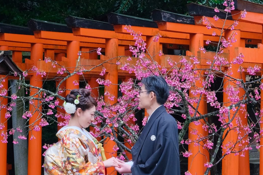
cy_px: 108
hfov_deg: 14.7
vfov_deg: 9.8
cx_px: 140
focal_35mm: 140
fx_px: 1022
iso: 1600
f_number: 8
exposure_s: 1/100
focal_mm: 67.5
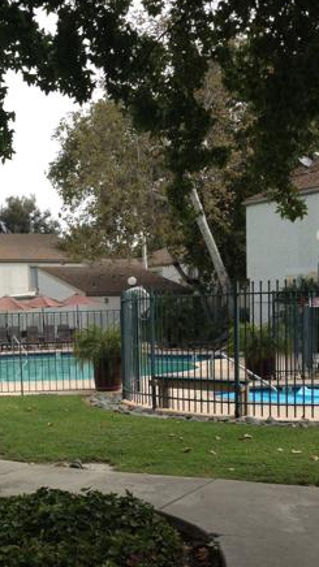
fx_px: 843
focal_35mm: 56
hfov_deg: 21.0
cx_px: 38
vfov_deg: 36.8
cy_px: 380
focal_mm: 4.28
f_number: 2.4
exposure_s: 1/986
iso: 50
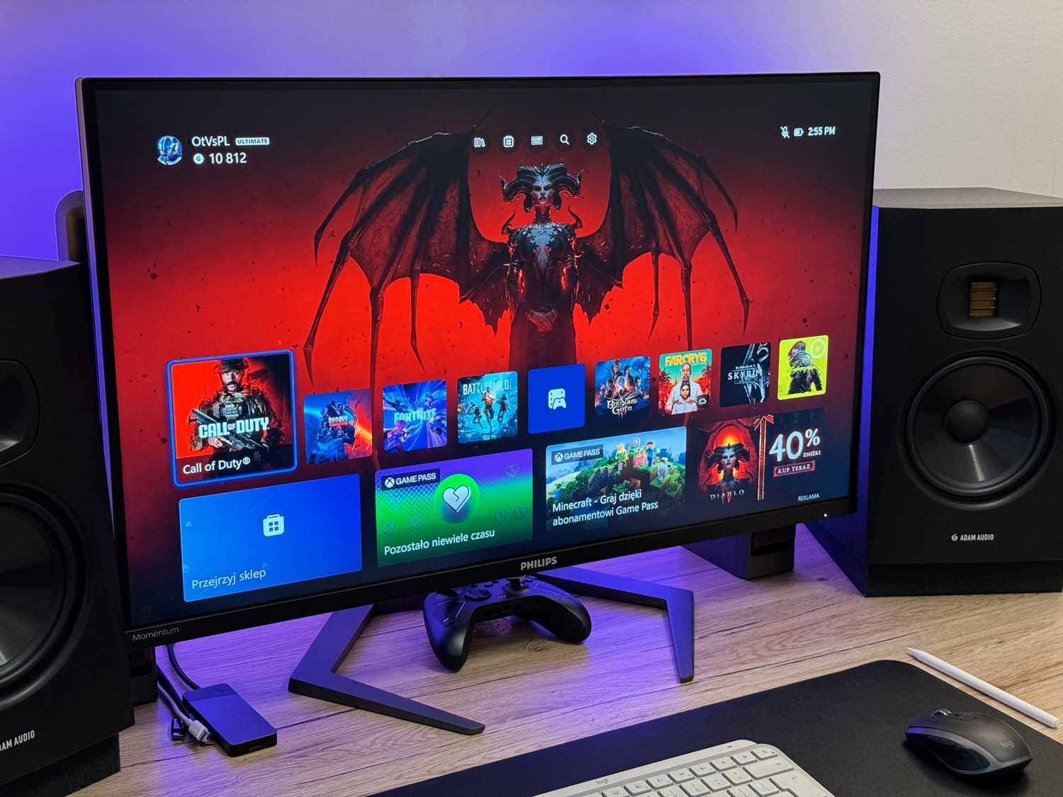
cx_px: 532
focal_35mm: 48
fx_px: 1474
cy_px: 398
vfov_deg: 30.3
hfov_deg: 39.7
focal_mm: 6.86
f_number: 1.78
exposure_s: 1/40
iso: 320
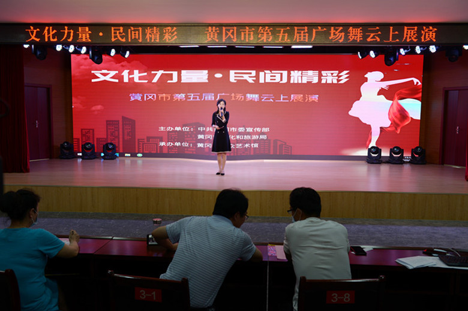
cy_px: 156
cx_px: 234
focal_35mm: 32
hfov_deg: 58.7
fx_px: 416
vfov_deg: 41.1
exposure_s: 1/80
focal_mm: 32
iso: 320
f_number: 5.6
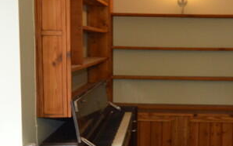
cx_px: 150
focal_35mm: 58
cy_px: 92
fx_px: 367
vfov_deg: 22.4
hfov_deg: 35.0
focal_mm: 11
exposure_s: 1/80
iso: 400
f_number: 4
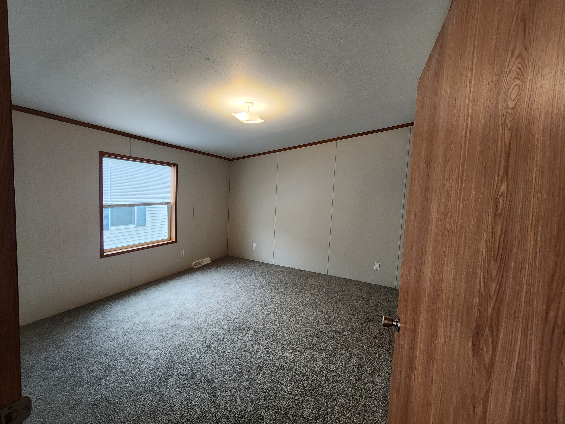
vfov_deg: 89.9
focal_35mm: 13
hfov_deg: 106.2
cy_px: 212
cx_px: 282
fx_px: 212
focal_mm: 2.2
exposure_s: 1/60
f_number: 2.2
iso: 320
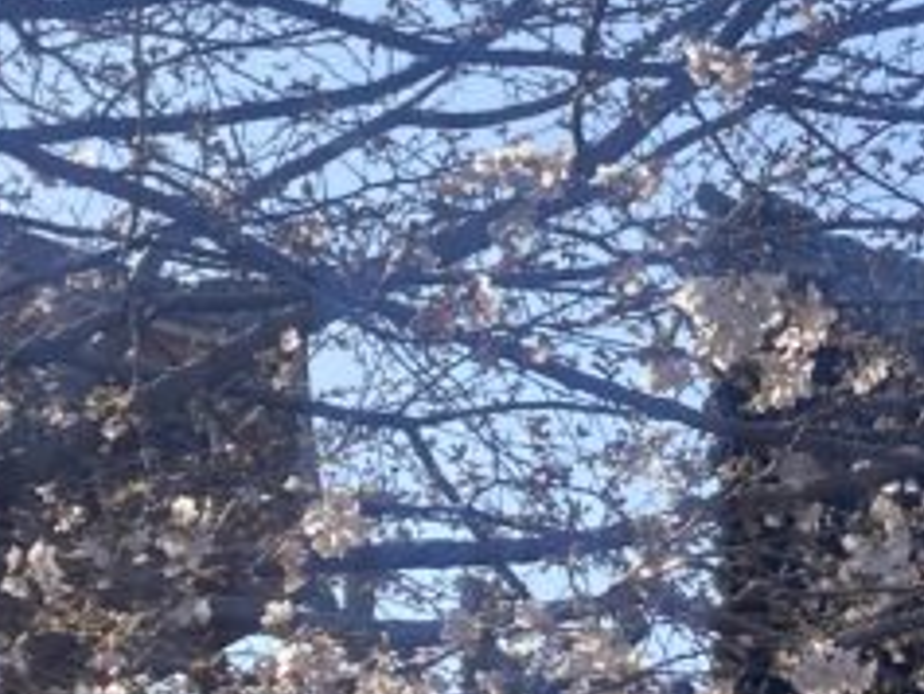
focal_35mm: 121
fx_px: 3231
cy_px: 257
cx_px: 940
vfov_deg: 12.2
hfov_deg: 15.9
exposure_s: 1/1919
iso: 20
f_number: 1.8
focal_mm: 3.99
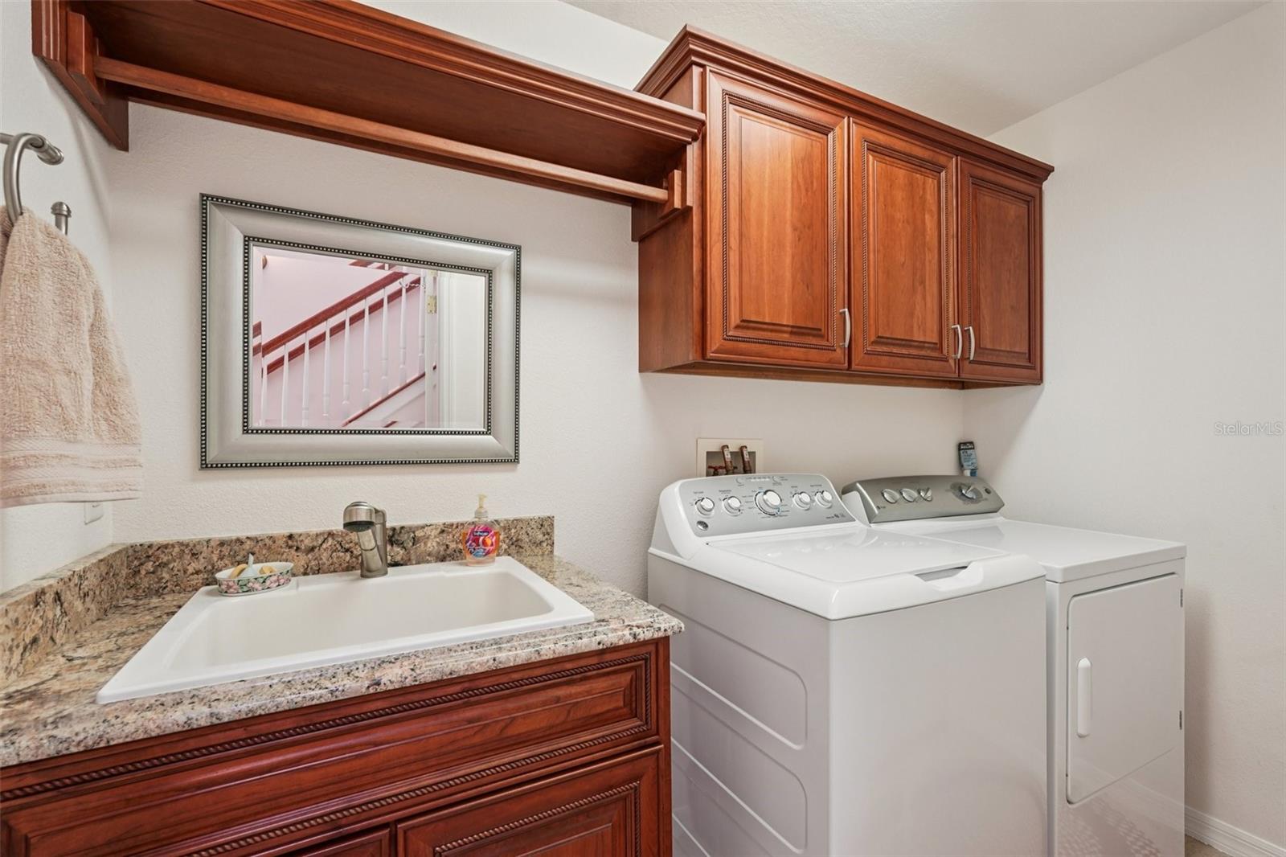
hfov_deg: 96.7
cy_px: 428
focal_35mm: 16
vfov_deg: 73.7
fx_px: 571
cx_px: 643
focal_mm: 16
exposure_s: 1/10
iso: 400
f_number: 8
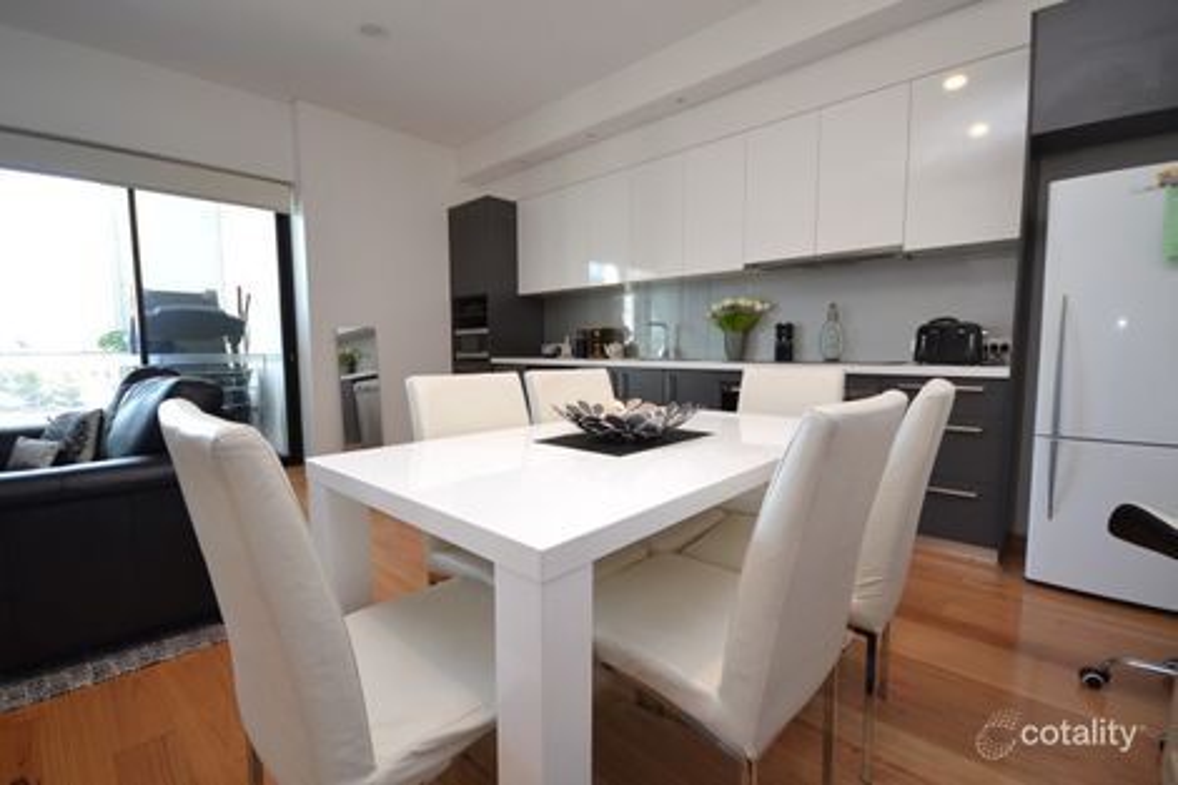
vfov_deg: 77.3
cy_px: 392
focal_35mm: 15
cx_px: 589
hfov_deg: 100.4
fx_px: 491
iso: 400
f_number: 4
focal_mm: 10
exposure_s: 1/60
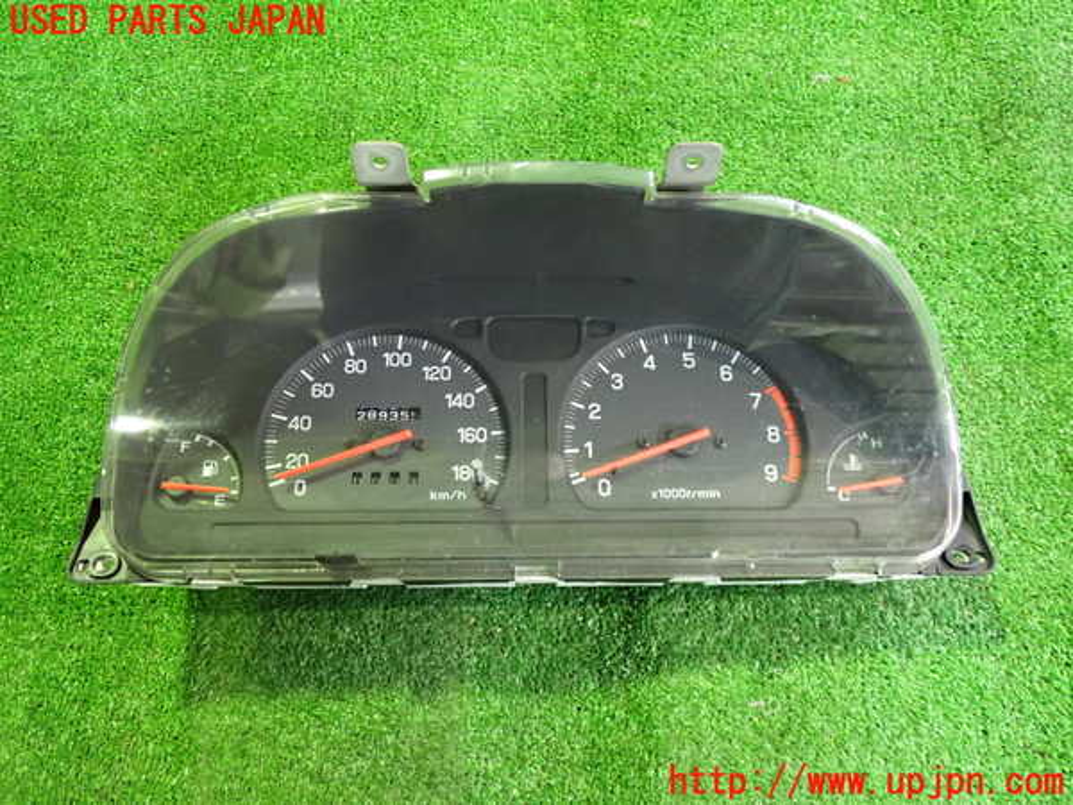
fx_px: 930
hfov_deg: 60.0
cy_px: 402
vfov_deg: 46.8
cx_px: 536
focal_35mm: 30
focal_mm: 5.4
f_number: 2.3
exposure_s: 1/30
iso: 800
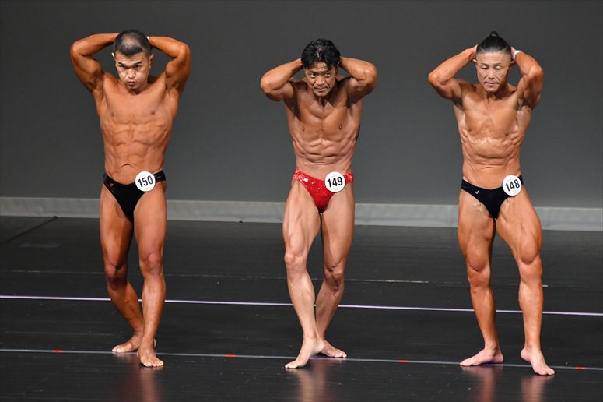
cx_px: 302
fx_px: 6278
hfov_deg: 5.5
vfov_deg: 3.7
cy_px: 201
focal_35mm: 375
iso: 4000
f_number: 5.6
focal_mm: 250
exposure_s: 1/400
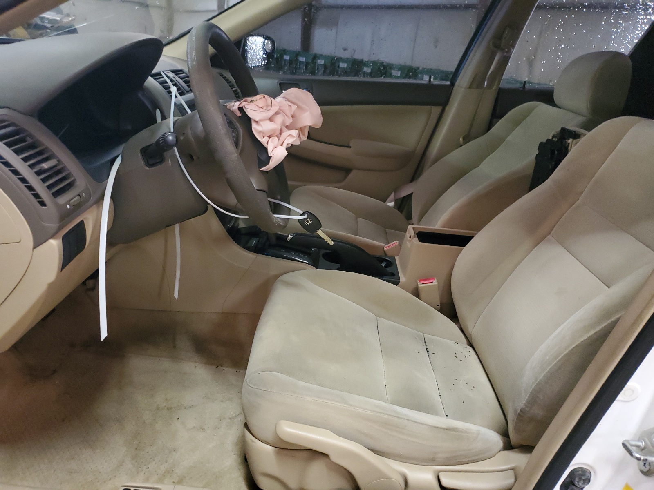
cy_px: 245
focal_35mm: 26
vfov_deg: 53.1
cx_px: 327
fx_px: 491
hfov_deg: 67.3
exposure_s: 1/15
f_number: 1.5
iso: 345
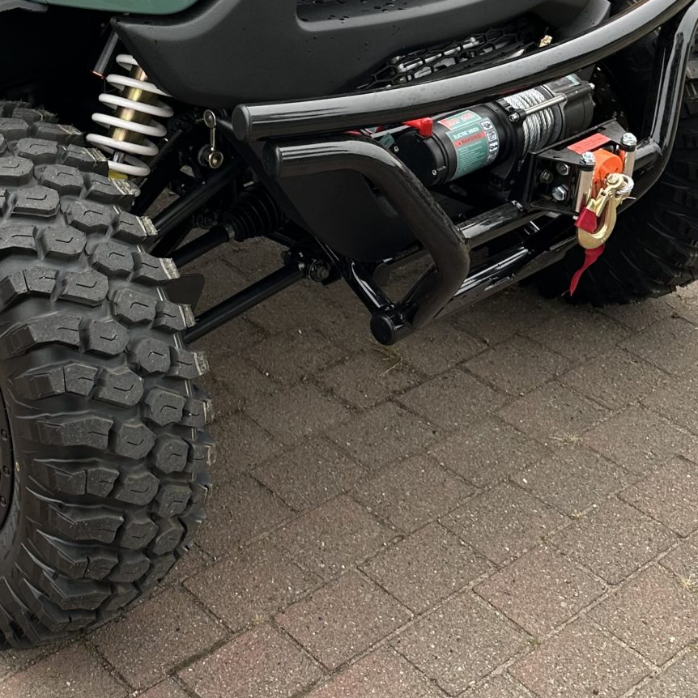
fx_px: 1437
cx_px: 90
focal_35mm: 63
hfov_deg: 26.5
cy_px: -47
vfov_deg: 25.5
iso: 80
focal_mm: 6.86
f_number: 1.78
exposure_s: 1/450
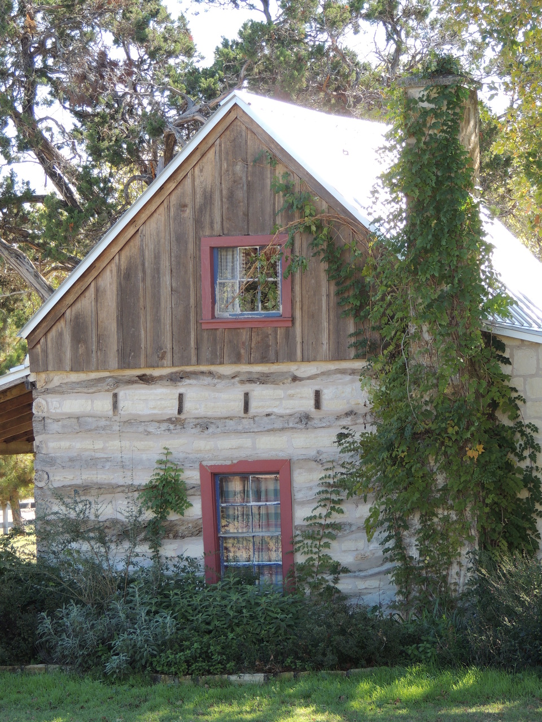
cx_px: 271
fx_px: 3549
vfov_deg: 11.6
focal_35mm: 170
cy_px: 361
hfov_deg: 8.7
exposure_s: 1/125
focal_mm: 30.3
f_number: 4.5
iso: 125
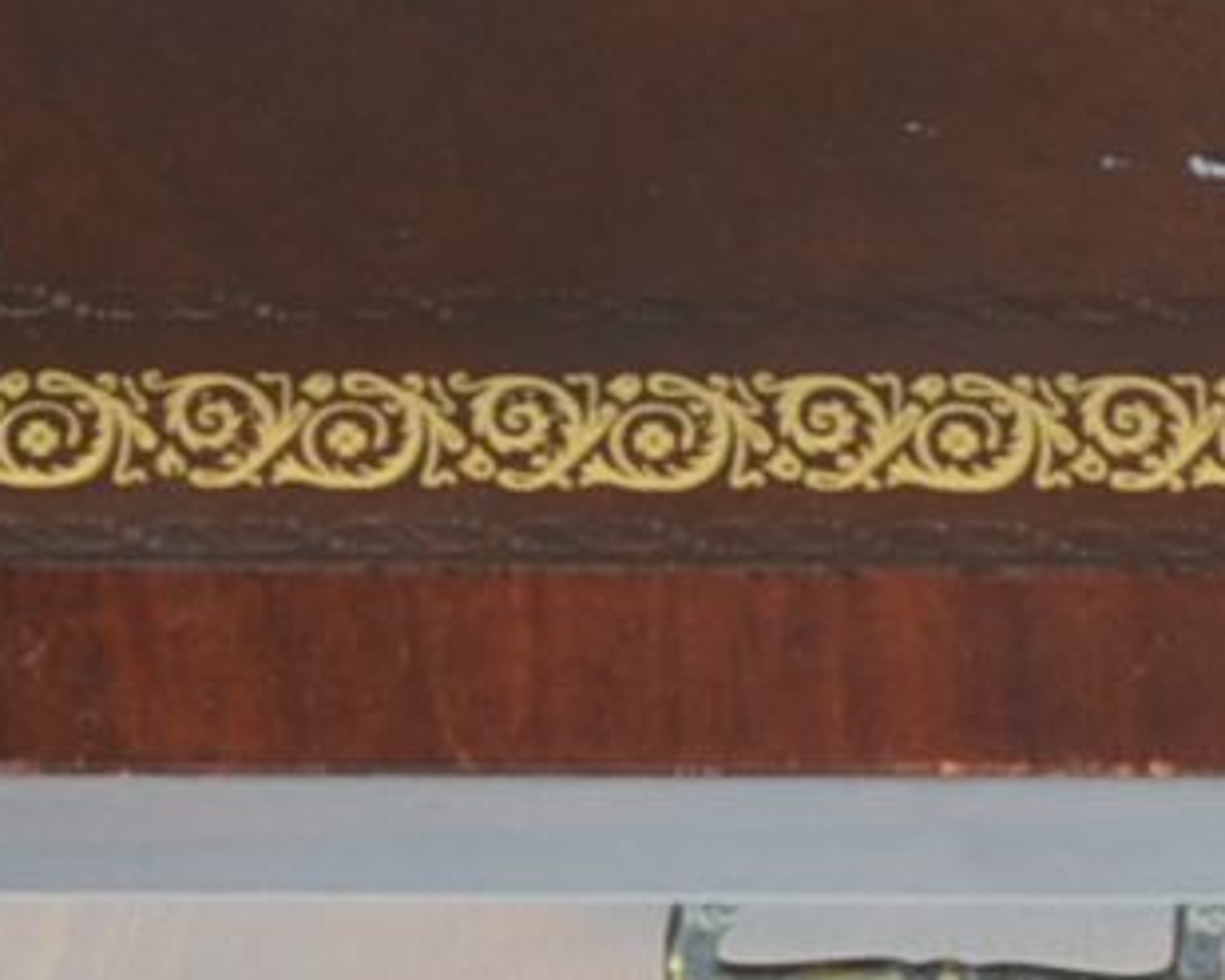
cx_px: -468
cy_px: -2047
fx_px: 9750
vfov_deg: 5.4
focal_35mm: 269
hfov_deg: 7.1
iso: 200
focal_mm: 24
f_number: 5.6
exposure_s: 1/80
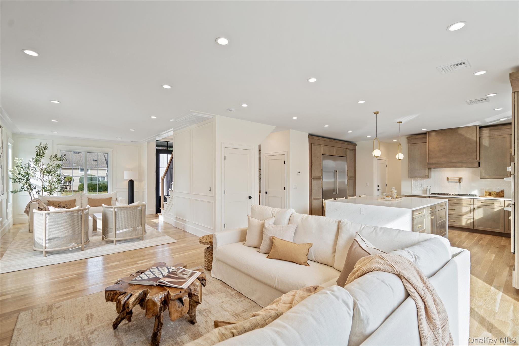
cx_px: 260
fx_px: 231
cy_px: 173
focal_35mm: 16
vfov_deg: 73.7
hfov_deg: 96.7
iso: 100
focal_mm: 16
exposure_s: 1/10
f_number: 5
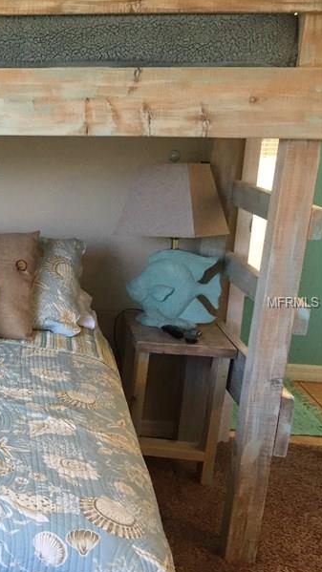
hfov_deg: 19.3
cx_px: -164
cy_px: 303
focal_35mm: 54
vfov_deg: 38.5
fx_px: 820
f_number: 2.2
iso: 50
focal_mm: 4.15
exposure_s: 1/30
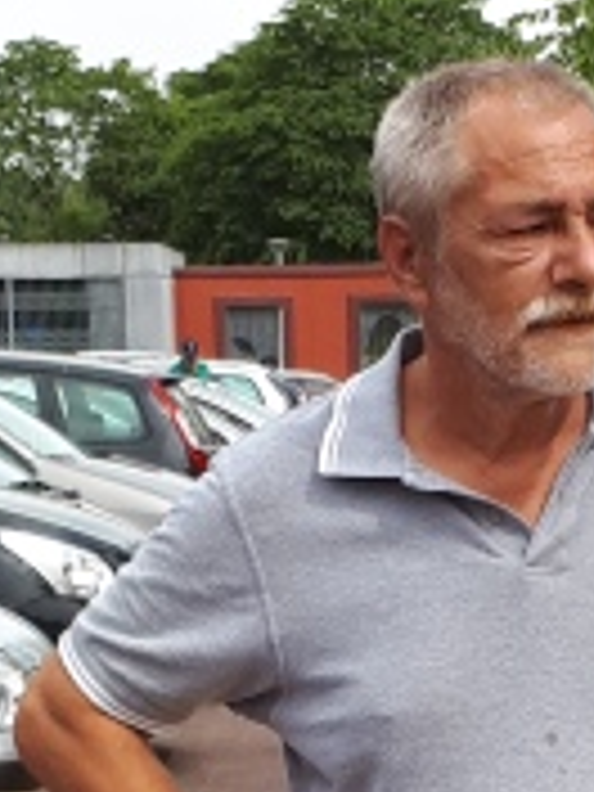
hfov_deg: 14.7
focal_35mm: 98
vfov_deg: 18.8
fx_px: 2242
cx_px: 657
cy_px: 972
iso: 40
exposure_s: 1/647
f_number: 1.9
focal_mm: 3.6
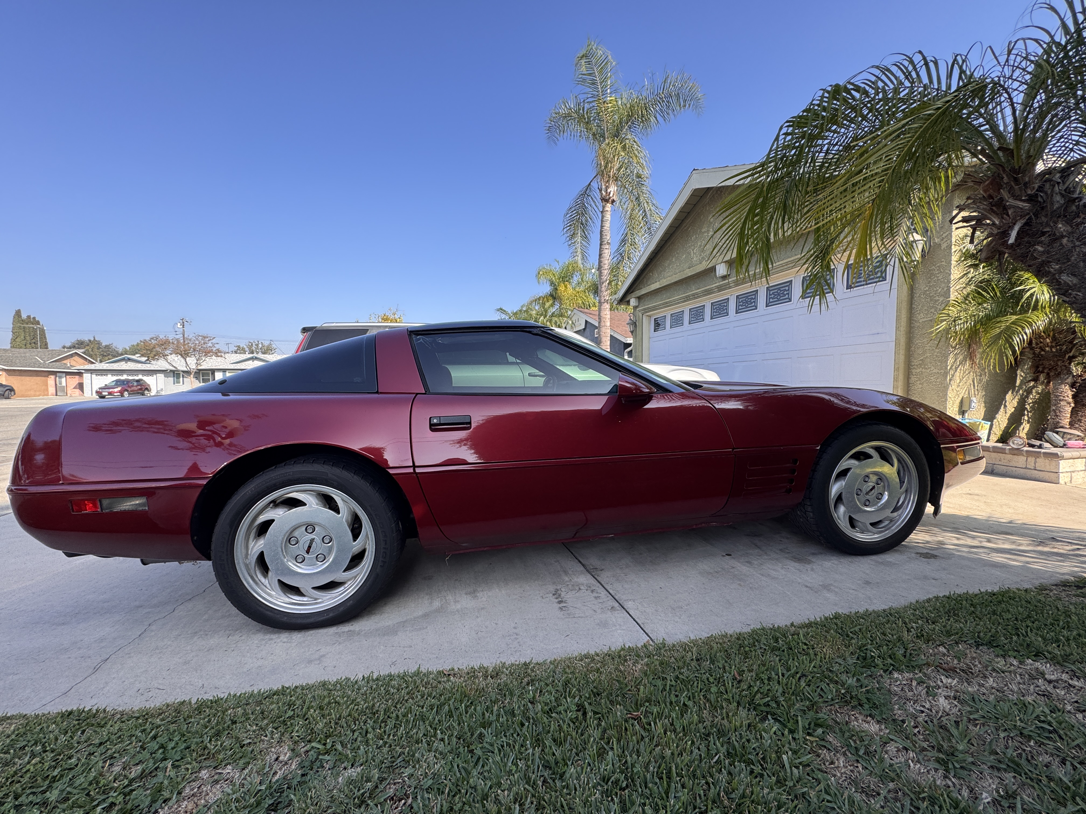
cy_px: 407
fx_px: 439
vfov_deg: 85.7
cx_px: 543
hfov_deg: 102.1
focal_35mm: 14
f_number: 2.2
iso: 40
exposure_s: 1/596
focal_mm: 2.22
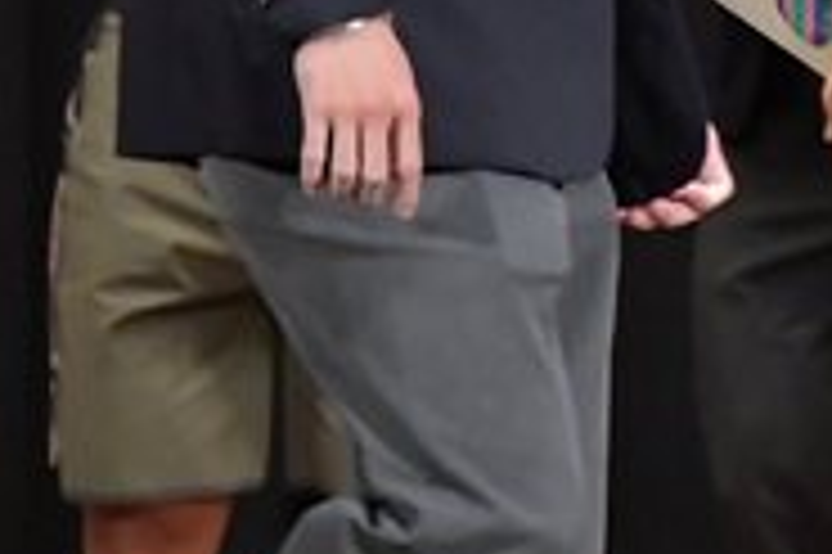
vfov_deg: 1.3
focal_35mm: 1068
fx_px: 24660
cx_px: 1729
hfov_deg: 1.9
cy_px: 54
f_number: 5.6
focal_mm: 170
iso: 6400
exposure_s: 1/400
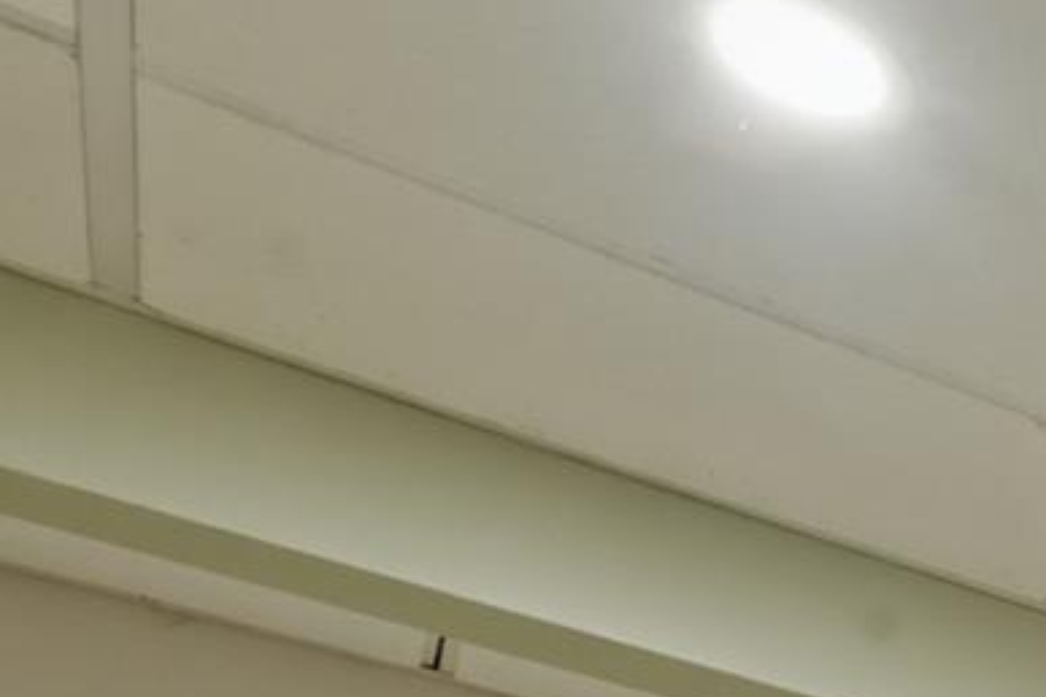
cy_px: 1779
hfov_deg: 16.7
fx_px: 2150
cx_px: 2292
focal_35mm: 74
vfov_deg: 12.9
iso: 250
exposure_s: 1/6
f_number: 11
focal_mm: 14
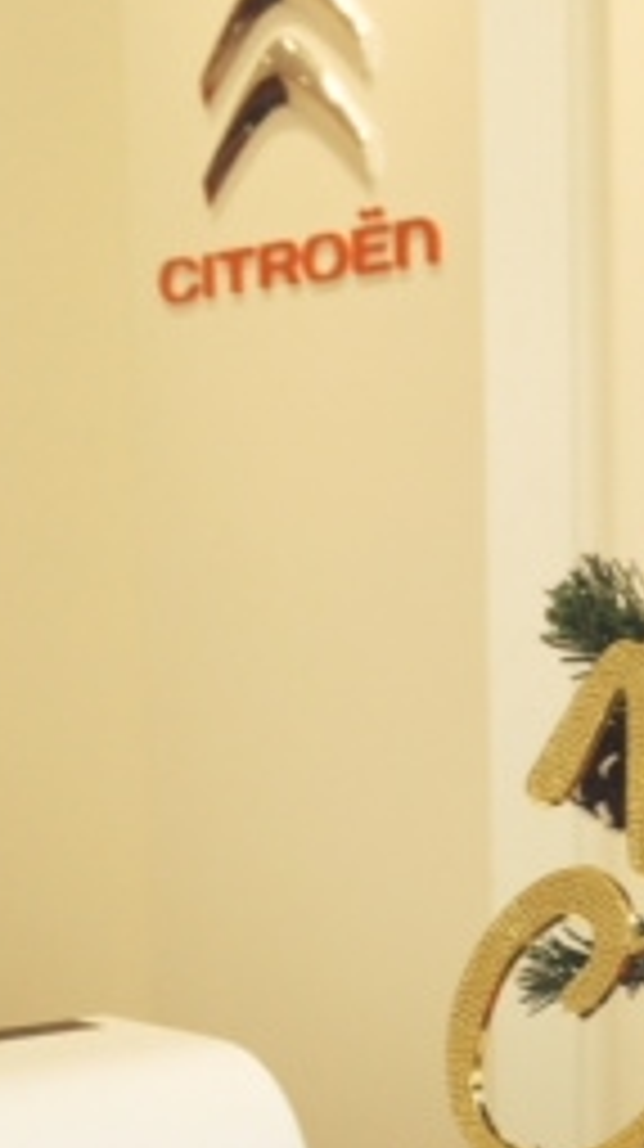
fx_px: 2495
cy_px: 878
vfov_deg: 25.6
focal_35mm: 82
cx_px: 748
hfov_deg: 14.3
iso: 32
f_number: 2.2
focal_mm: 4.12
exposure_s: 1/170
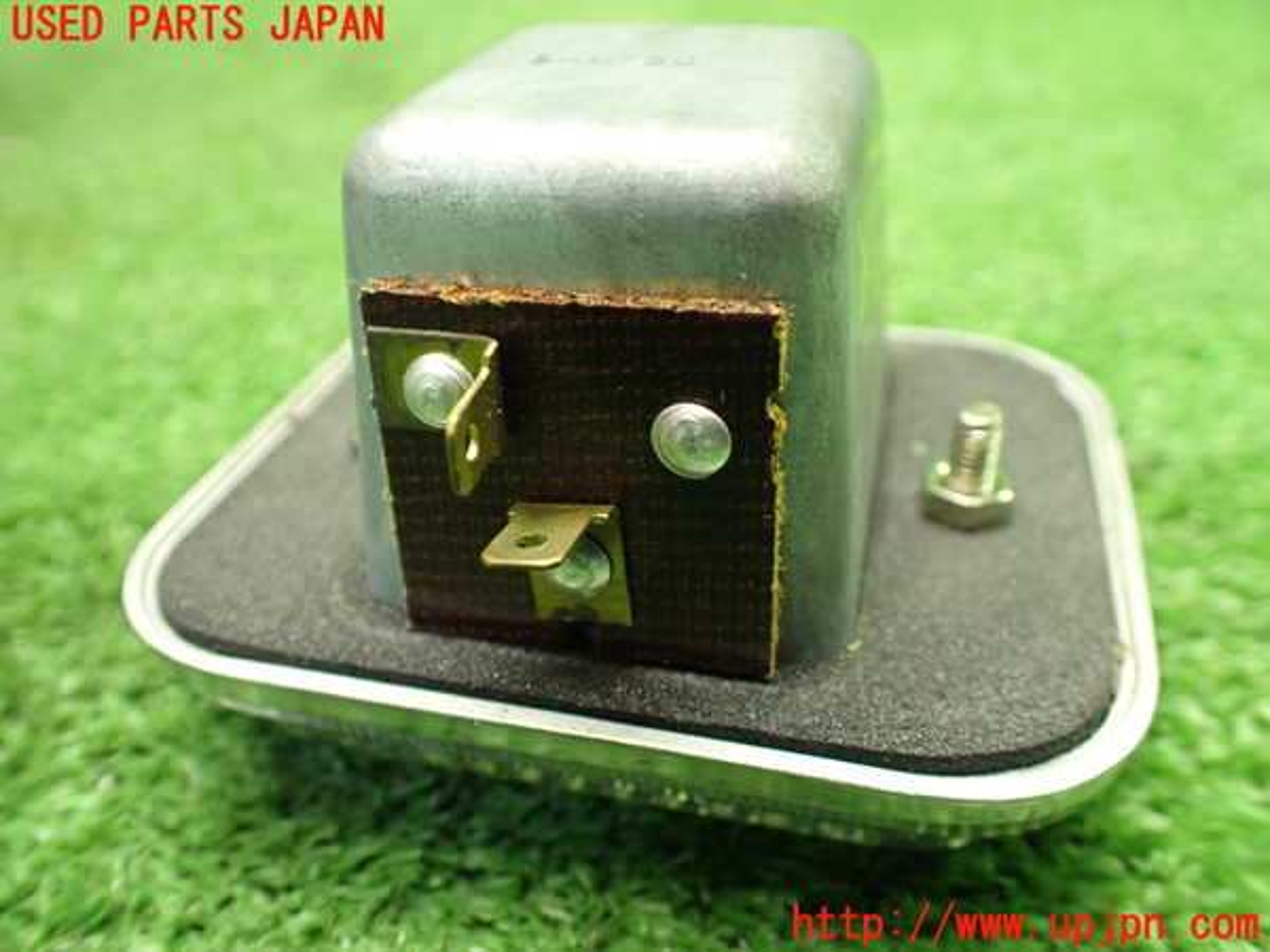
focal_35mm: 30
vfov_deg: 46.8
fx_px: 1101
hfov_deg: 60.0
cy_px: 476
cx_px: 635
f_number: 2.3
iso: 800
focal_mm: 5.4
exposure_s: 1/50
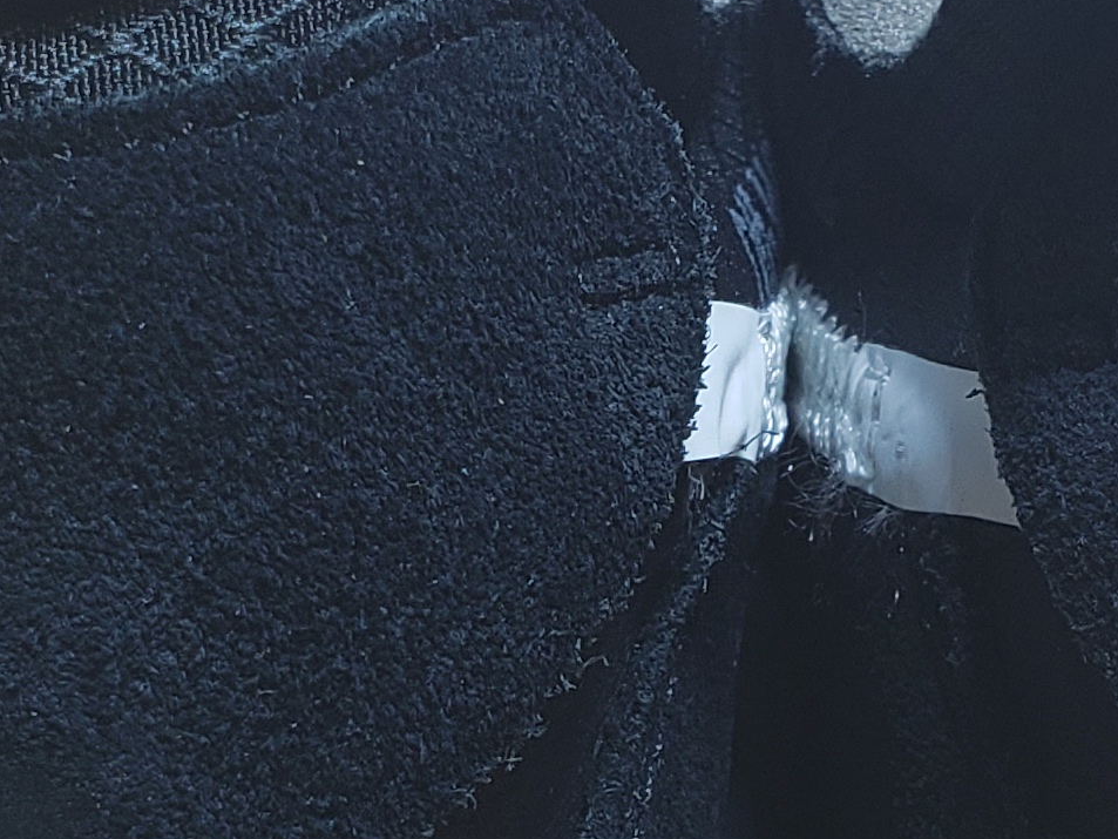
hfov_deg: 17.8
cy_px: 630
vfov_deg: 13.4
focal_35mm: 110
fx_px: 3553
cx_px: 712
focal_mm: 4.3
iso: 50
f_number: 2.4
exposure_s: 1/128
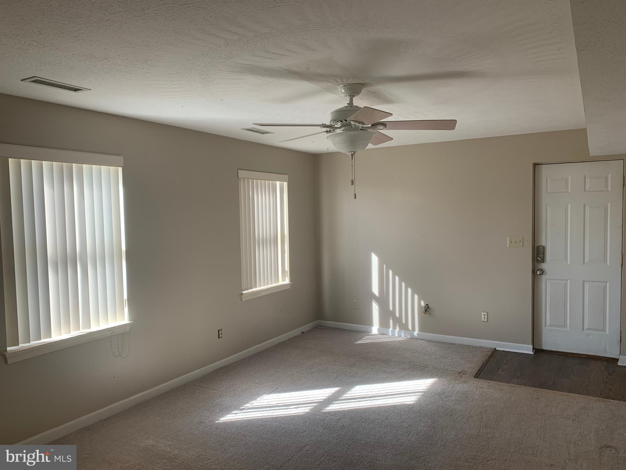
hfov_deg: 67.3
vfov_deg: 53.1
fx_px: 470
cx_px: 313
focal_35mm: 26
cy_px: 235
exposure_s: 1/122
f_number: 1.8
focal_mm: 4.25
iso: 40
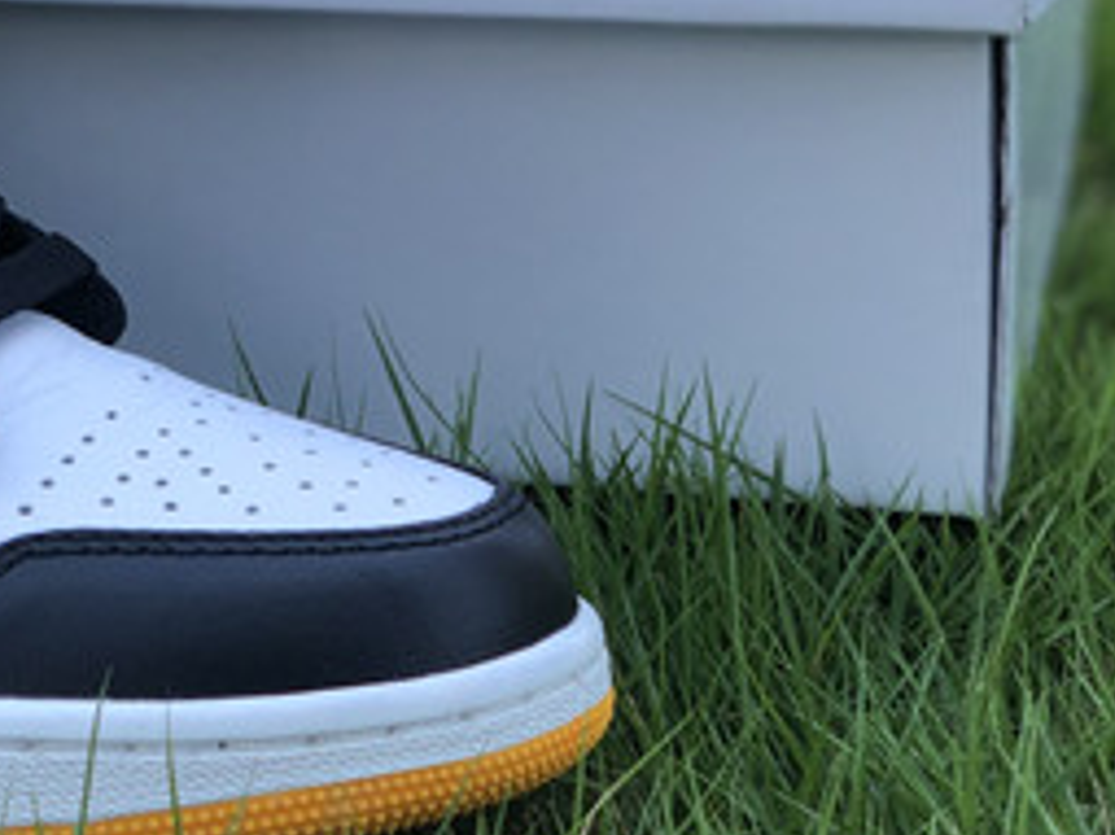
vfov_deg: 9.7
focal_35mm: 151
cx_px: -52
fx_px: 4862
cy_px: -164
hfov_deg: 12.9
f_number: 2.4
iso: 16
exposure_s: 1/258
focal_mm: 6
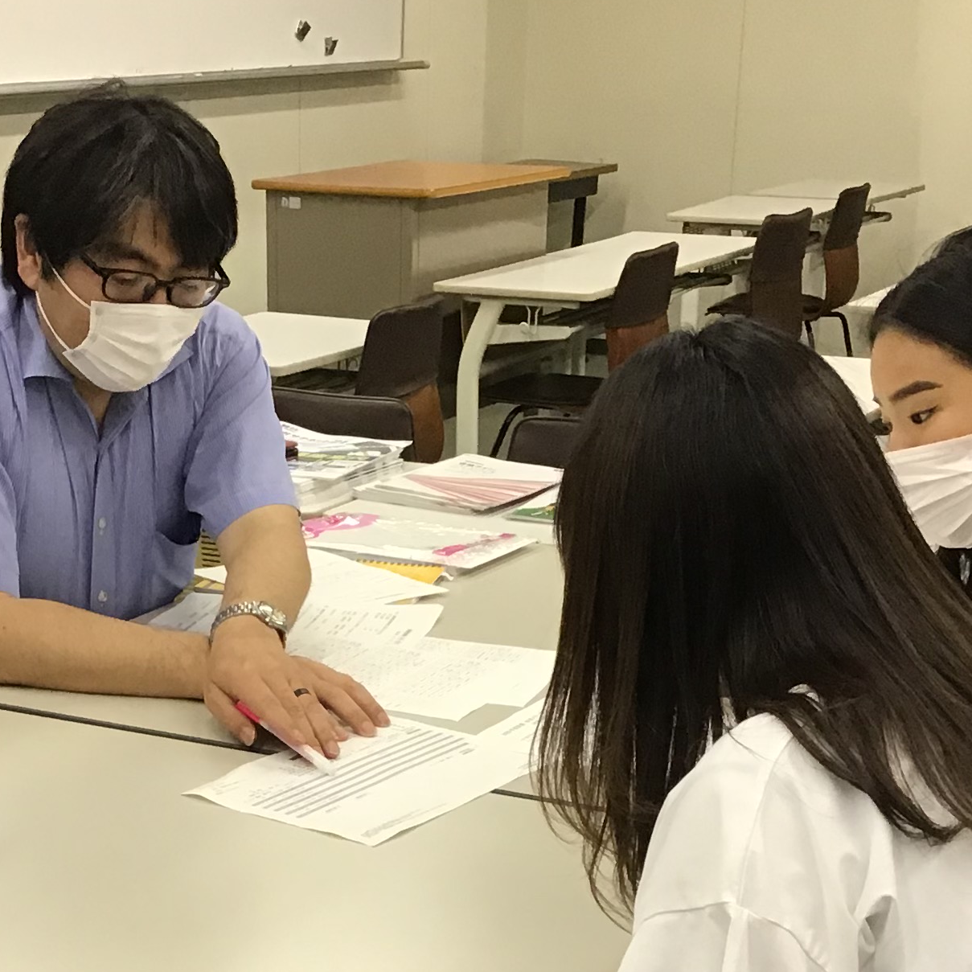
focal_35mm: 74
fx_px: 2351
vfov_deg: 22.7
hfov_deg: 23.2
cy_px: 885
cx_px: 316
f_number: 2.4
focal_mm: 3.3
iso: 50
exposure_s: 1/33
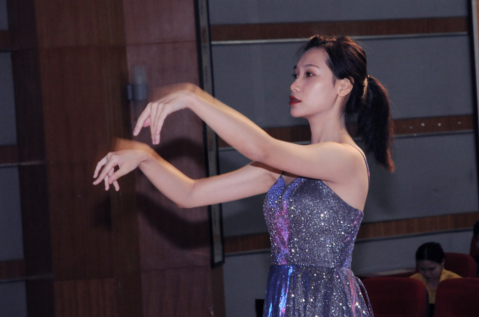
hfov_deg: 16.0
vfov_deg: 10.6
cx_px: 240
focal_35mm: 129
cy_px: 159
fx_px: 1707
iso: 800
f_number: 7.1
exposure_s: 1/60
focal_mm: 85
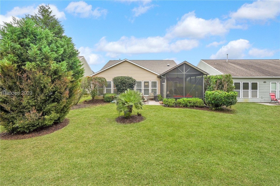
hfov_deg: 96.8
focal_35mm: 16
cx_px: 140
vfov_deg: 73.7
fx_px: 124
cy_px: 93
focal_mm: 16
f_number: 9
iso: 320
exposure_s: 1/125
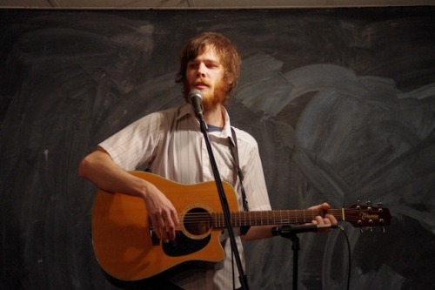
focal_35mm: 105
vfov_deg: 13.0
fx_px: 1268
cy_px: 145
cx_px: 218
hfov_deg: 19.5
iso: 3200
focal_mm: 70
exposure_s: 1/200
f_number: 4
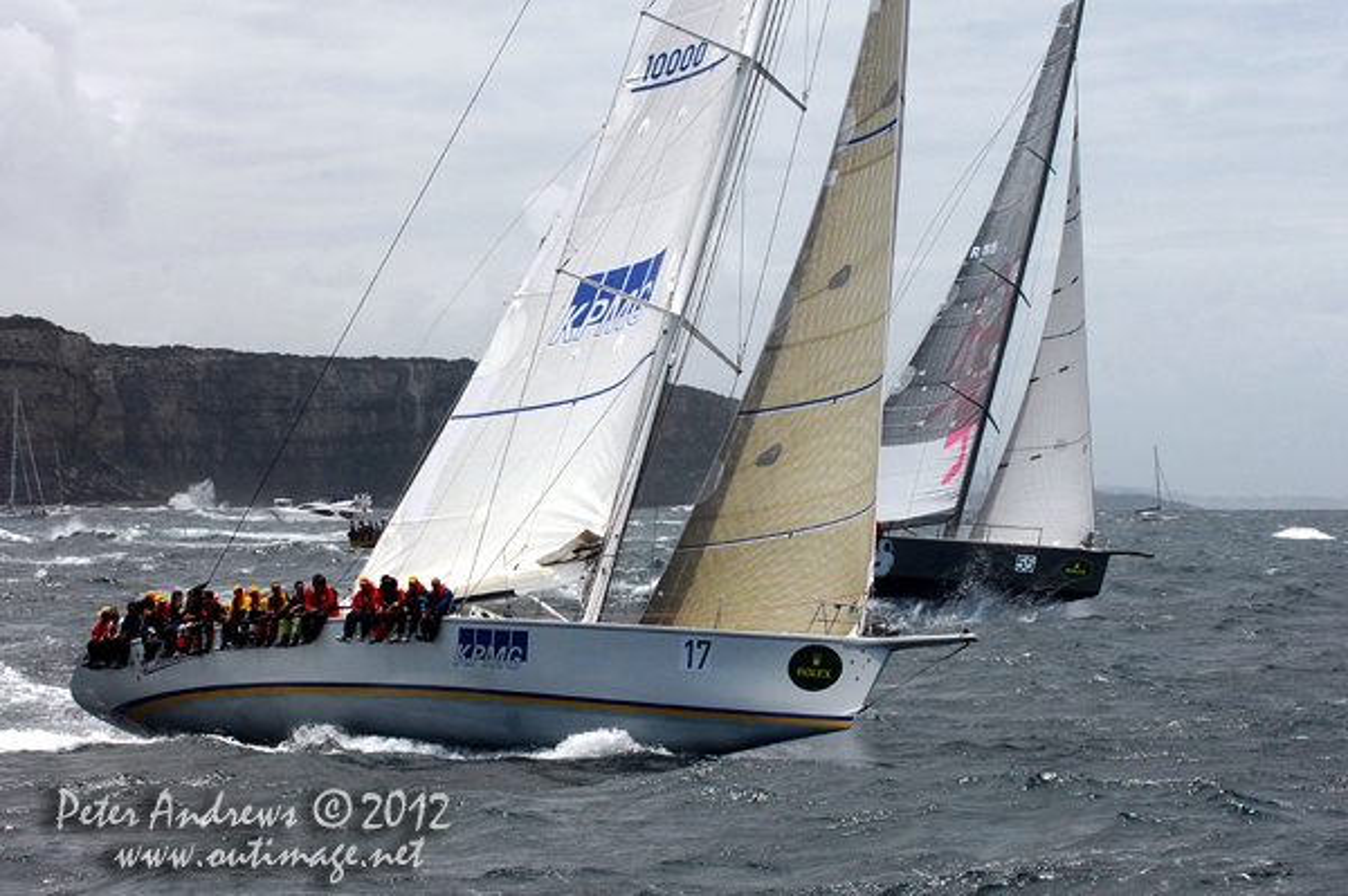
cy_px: 448
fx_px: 5500
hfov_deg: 14.0
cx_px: 674
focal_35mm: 147
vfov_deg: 9.3
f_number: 9.5
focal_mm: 98
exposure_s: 1/1000
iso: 400
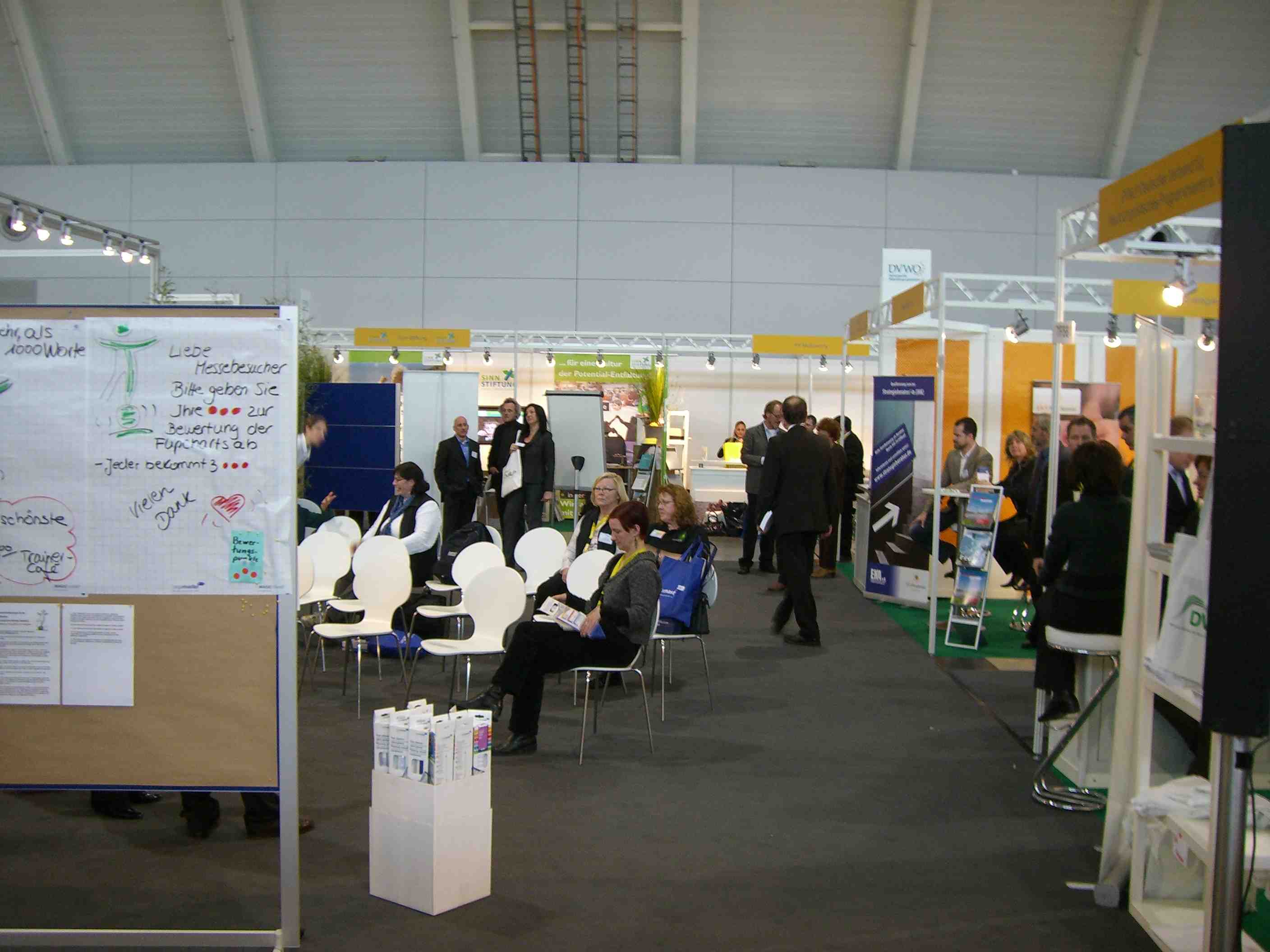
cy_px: 476
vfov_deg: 37.7
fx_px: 1394
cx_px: 635
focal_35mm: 38
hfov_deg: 49.0
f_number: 2.7
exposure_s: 1/15
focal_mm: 6.2
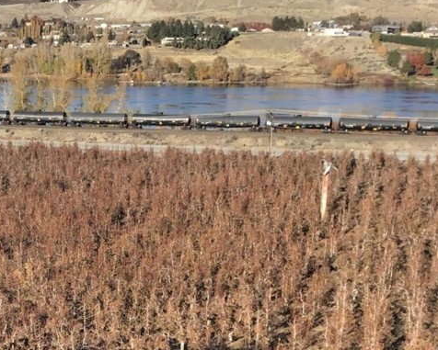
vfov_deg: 23.3
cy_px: 247
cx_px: 37
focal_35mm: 65
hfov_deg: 28.0
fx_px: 843
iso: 25
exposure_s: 1/783
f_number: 2.4
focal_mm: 3.3
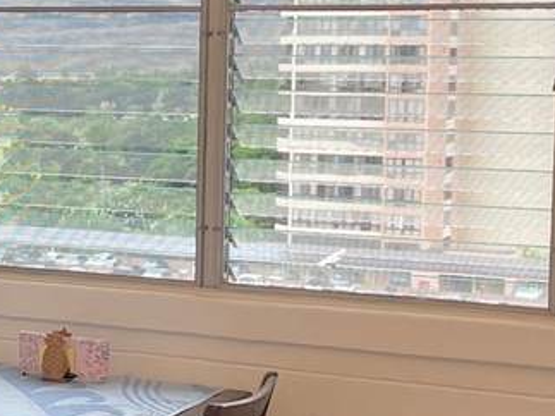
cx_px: -24
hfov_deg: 18.5
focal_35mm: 103
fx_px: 1651
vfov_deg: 14.4
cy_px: 220
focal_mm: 4.2
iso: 50
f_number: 1.6
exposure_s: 1/120
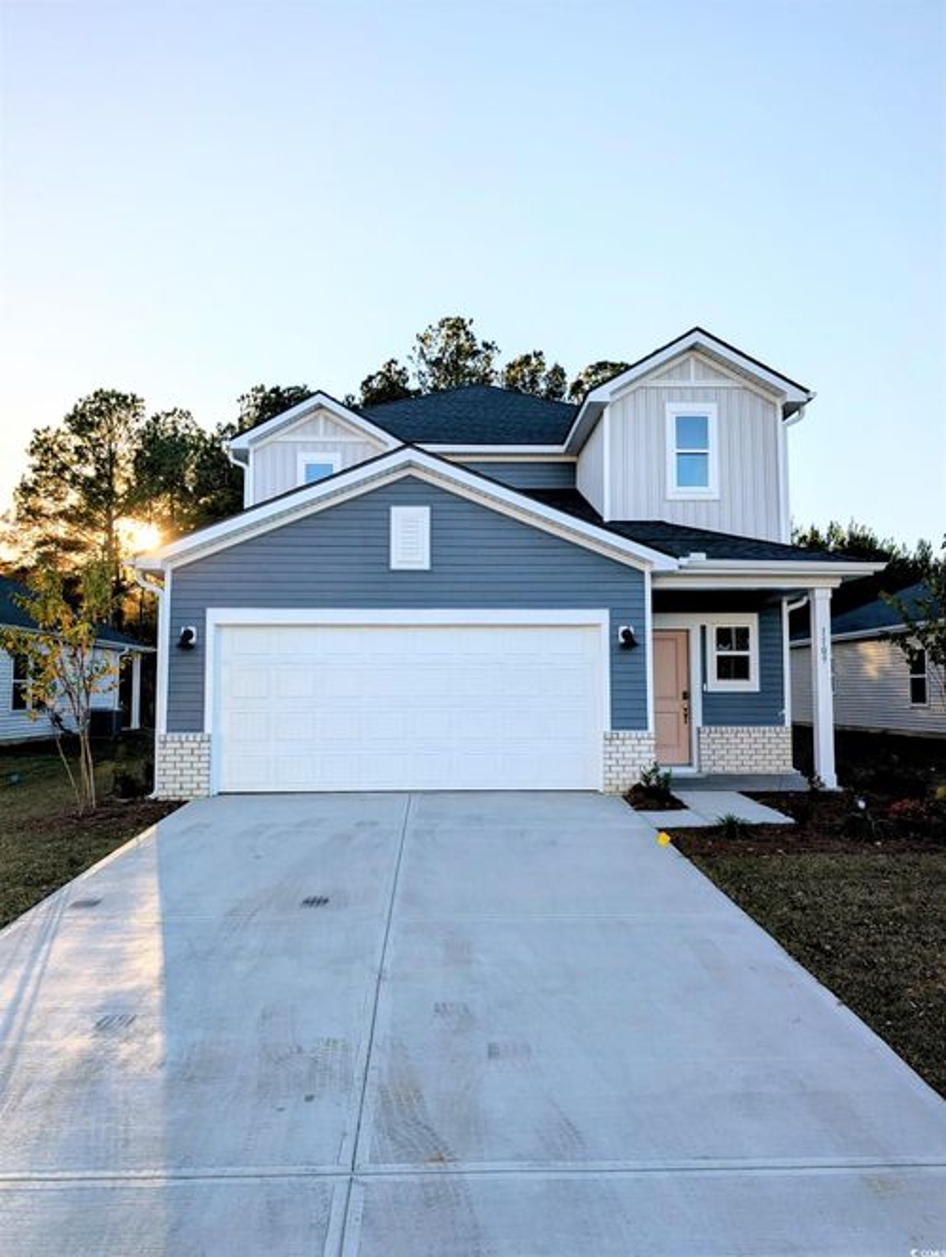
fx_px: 872
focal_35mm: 24
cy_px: 628
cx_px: 473
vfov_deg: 71.5
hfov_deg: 56.9
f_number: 1.68
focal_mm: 6.9
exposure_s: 1/858
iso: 22
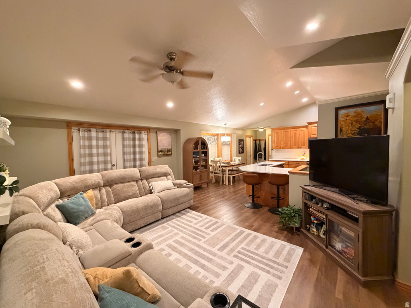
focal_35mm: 14
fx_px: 166
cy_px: 154
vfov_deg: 85.7
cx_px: 206
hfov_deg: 102.1
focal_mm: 2.22
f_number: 2.2
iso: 800
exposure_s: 1/60
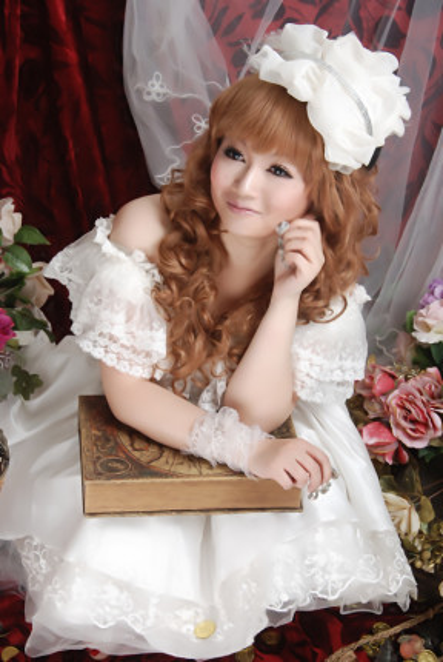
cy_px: 331
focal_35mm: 72
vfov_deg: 28.0
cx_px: 222
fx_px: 1325
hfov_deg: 19.0
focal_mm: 48
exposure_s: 1/125
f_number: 10
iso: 100
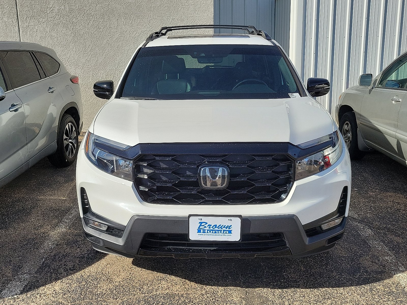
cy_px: 152
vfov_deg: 53.1
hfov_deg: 67.3
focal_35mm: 26
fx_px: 306
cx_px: 204
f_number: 1.8
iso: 50
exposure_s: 1/3333
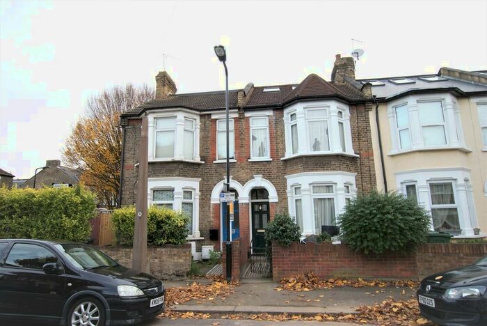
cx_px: 244
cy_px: 163
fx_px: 305
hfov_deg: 77.3
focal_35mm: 22
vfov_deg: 56.2
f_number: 9
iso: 200
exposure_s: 1/50
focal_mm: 15
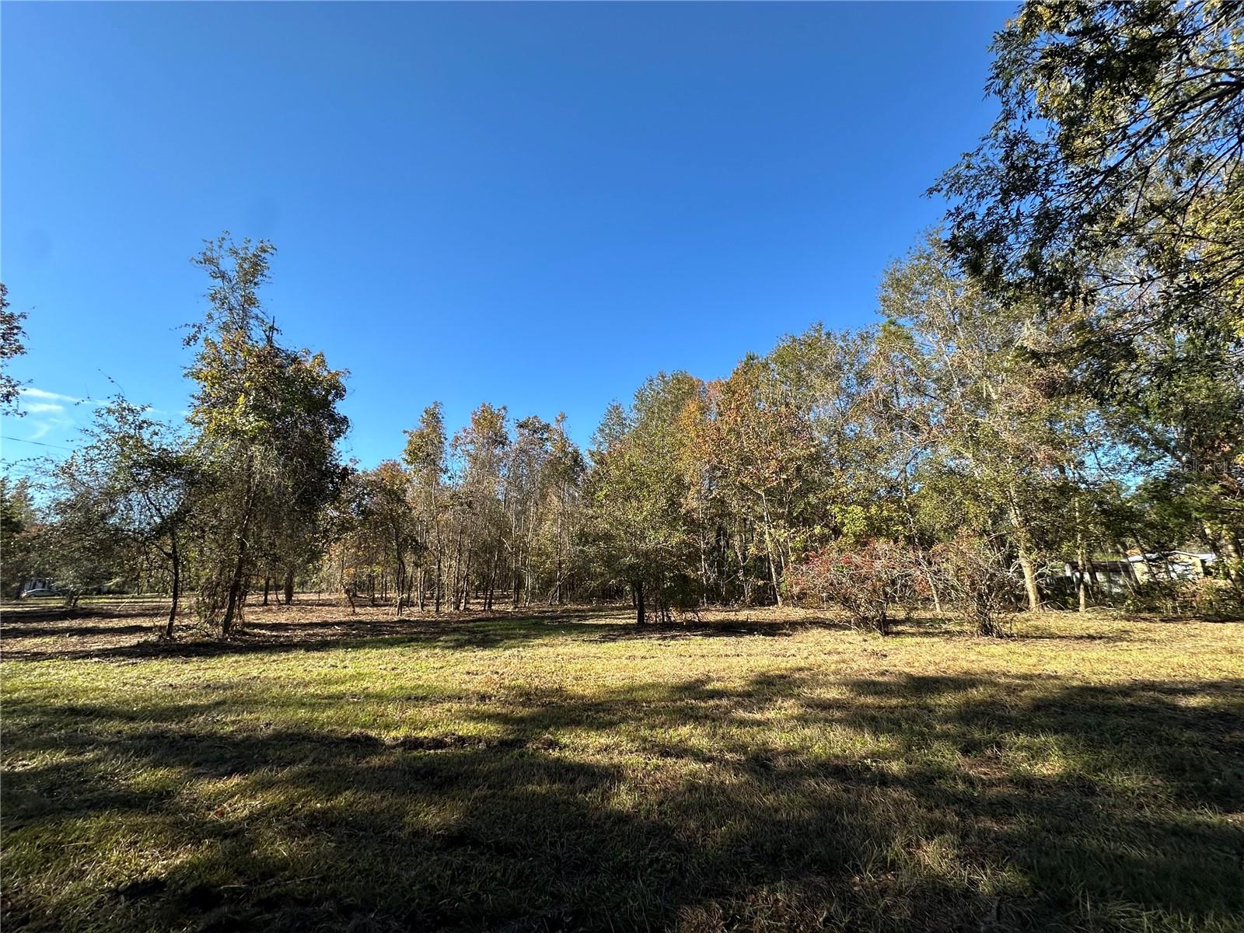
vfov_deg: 85.7
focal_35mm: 14
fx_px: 503
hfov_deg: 102.1
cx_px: 622
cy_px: 466
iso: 40
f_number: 2.2
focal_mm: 2.22
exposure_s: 1/903
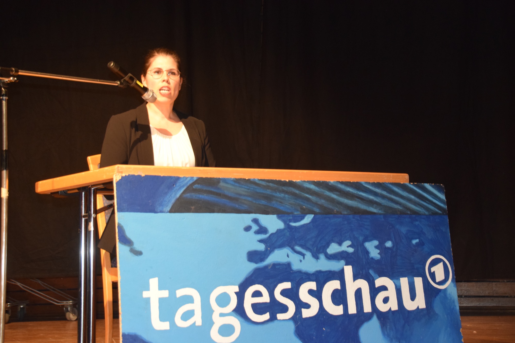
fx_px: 987
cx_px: 258
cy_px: 172
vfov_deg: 19.7
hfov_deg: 29.2
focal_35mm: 69
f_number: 4.8
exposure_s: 1/60
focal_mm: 46
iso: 2000
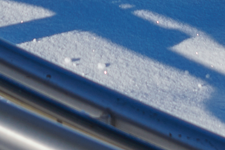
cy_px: -292
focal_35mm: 188
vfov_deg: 6.7
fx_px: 1175
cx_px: 46
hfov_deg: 10.9
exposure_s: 1/5000
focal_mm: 24
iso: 100
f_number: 3.2
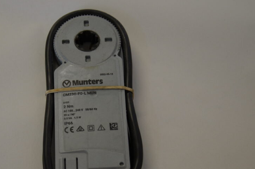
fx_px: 669
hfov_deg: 21.5
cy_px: 106
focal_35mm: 95
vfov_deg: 14.4
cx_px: 90
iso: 400
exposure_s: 1/60
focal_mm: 45
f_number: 4.8
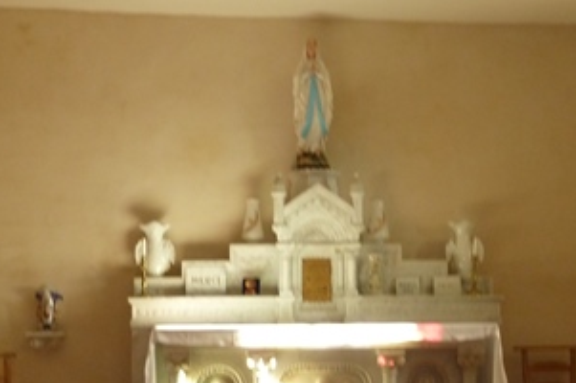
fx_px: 1327
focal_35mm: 83
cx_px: 360
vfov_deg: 16.4
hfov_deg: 24.4
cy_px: 263
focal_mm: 7.9
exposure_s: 1/30
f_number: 3.8
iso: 250
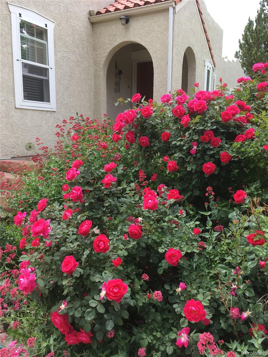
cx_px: 134
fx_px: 299
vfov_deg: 61.7
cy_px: 178
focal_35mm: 29
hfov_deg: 48.2
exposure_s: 1/232
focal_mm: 4.15
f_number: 2.2
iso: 25
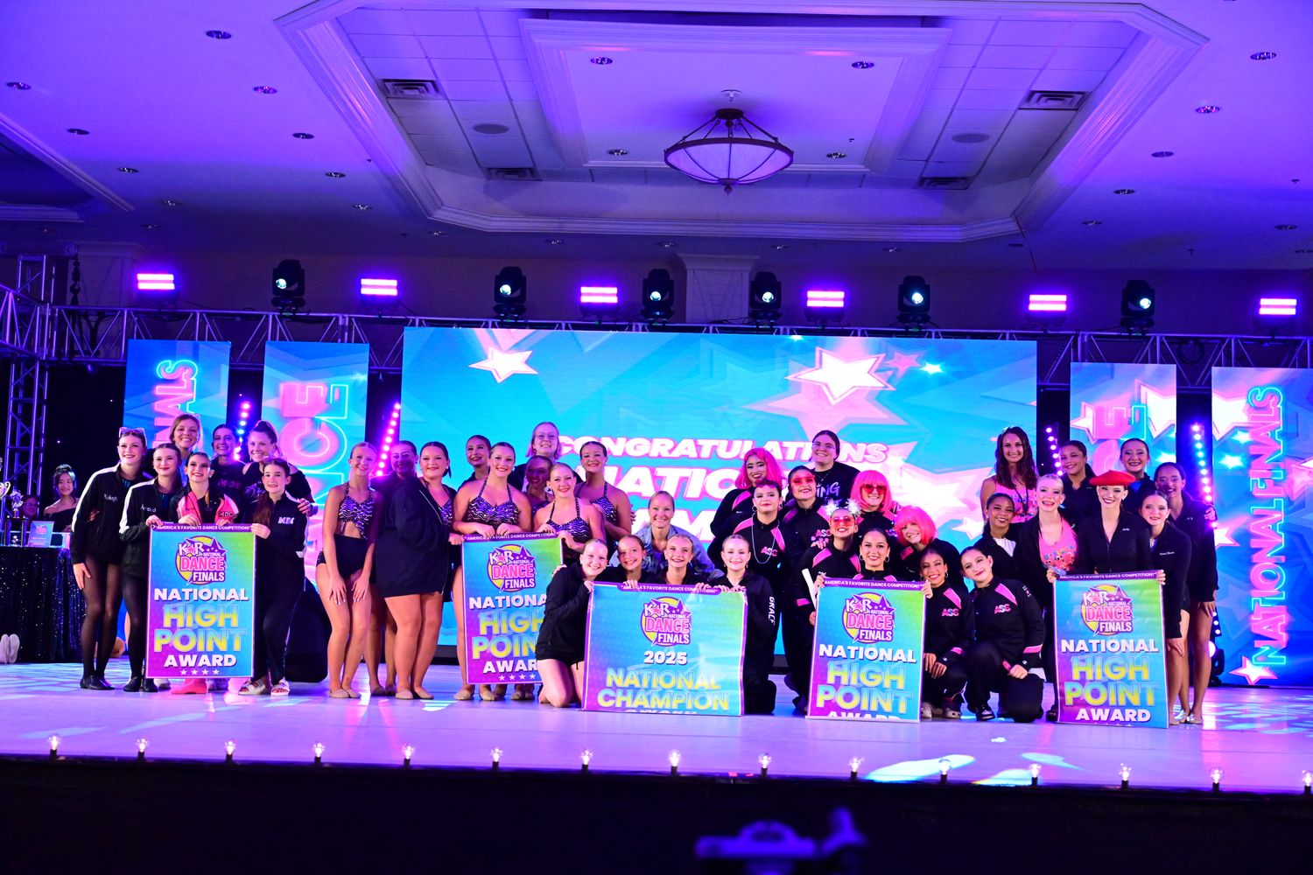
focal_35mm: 44
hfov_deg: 44.5
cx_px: 656
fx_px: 1605
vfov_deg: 30.5
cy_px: 438
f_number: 3.2
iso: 4000
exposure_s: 1/1000
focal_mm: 44
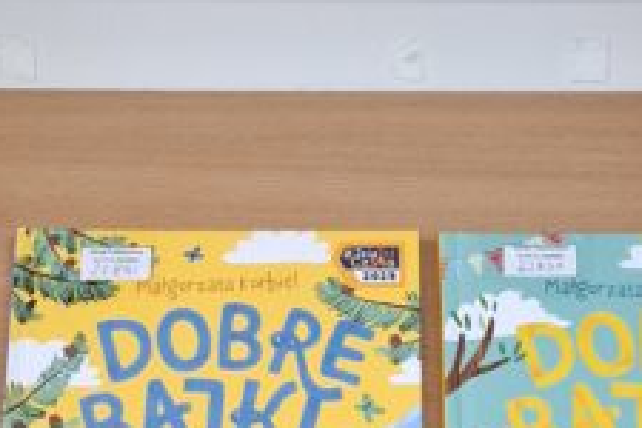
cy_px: 308
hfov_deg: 18.7
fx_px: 1944
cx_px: 257
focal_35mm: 109
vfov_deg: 12.5
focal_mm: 5.54
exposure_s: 1/50
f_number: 1.8
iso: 200
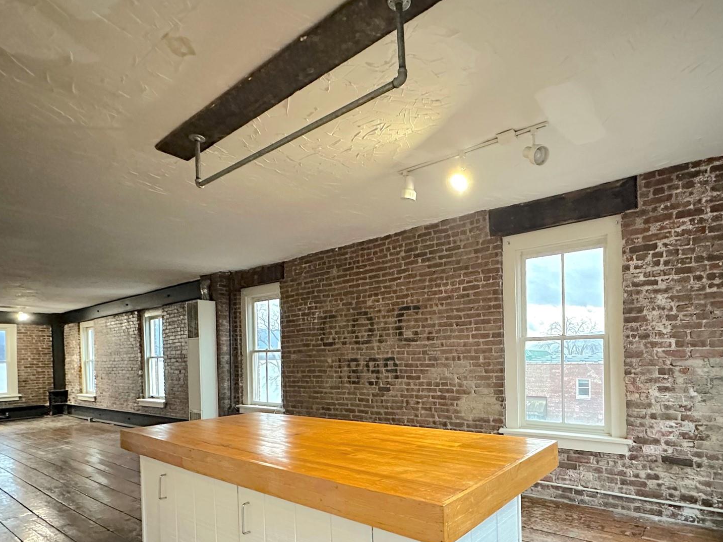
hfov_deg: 80.9
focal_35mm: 20
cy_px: 360
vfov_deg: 64.3
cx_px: 431
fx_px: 418
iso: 1250
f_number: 2.2
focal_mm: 2.22
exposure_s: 1/60
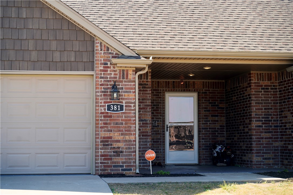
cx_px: 146
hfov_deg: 27.0
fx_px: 610
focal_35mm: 75
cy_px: 98
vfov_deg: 18.2
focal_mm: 75
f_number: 4.5
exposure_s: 1/250
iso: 125
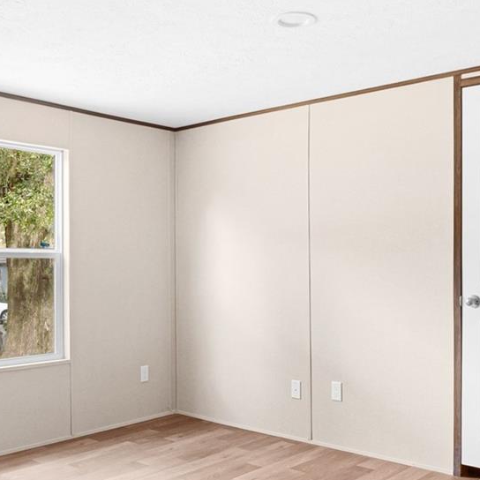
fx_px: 628
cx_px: 243
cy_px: 286
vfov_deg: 41.7
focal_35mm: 40
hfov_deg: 41.9
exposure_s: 1/3
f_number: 8
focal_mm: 16
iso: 400
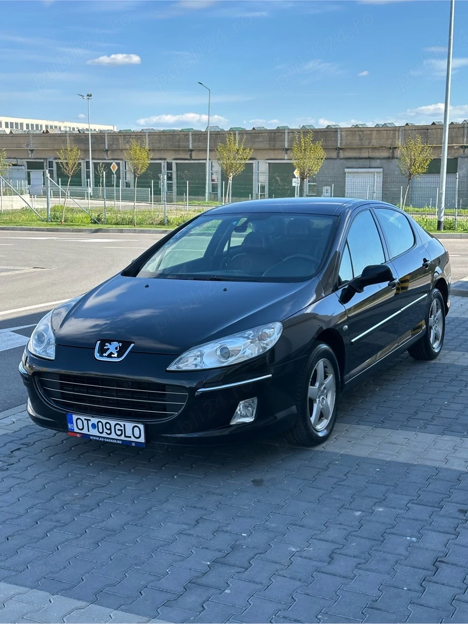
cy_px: 312
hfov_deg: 30.3
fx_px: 866
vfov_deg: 39.7
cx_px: 234
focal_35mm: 48
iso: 64
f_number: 1.78
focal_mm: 6.86
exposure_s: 1/1475
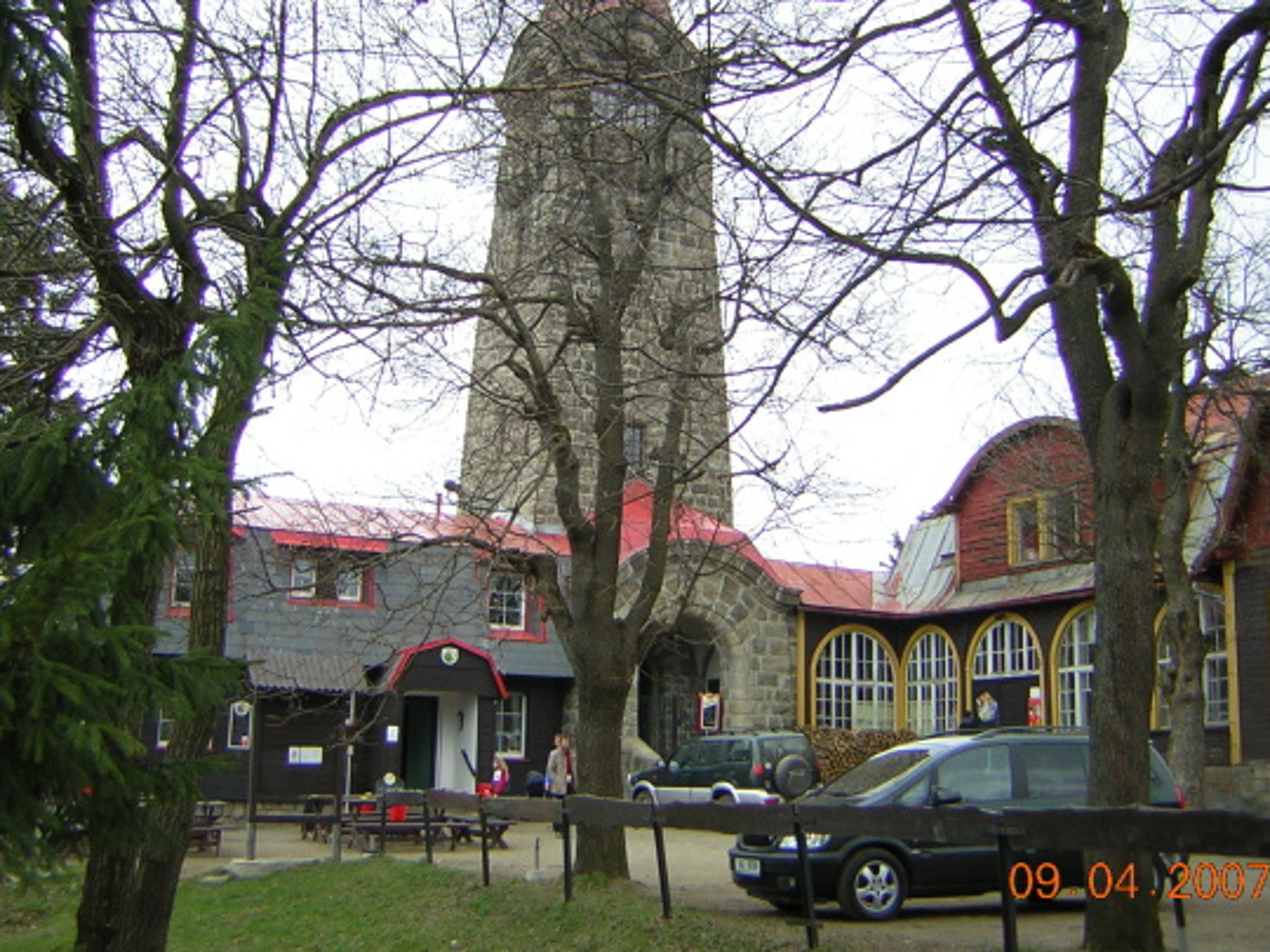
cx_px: 661
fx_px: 1468
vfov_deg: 36.0
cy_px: 463
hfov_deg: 46.8
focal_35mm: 40
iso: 50
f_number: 2.6
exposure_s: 1/236
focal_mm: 4.7
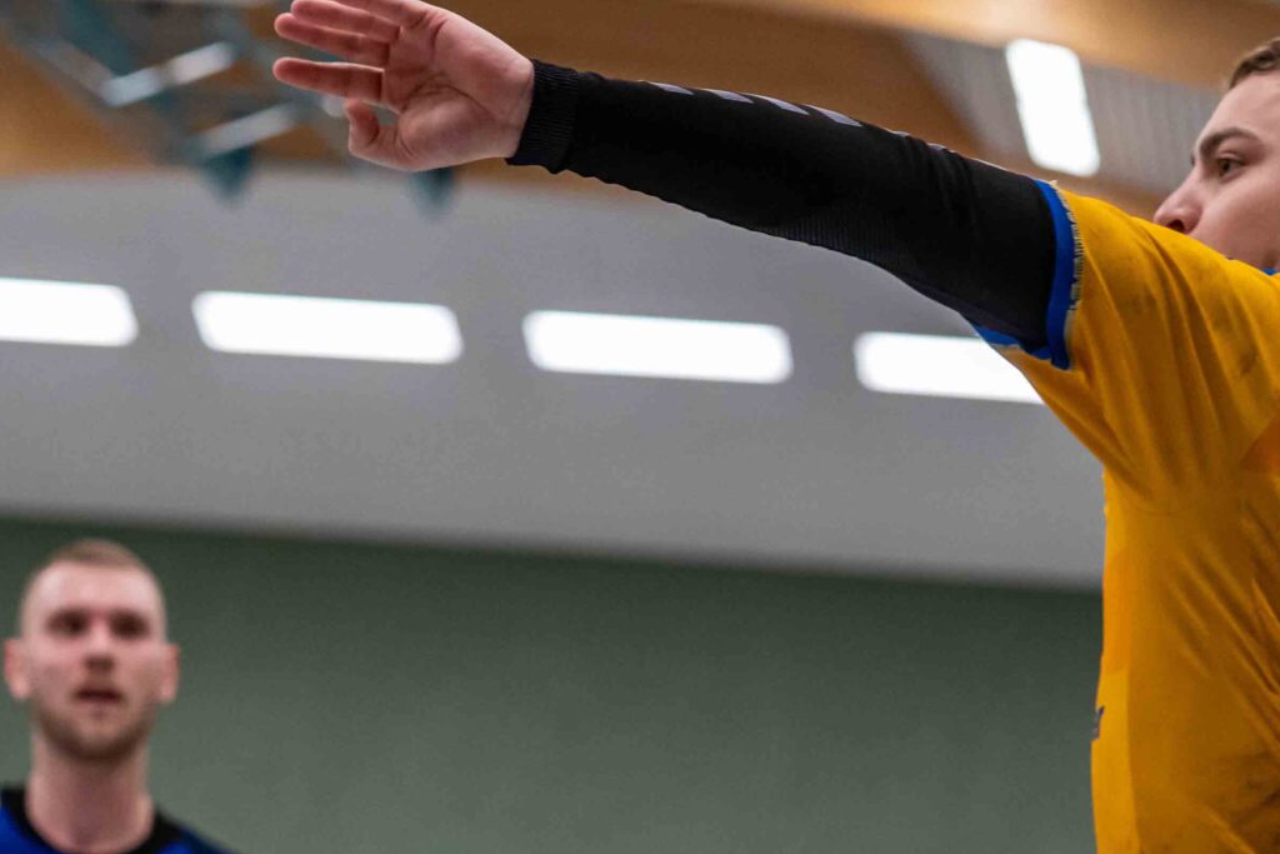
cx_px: 1018
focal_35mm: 175
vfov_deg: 7.8
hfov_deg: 11.7
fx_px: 6223
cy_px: 727
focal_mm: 70
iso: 3200
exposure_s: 1/1000
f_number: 3.5
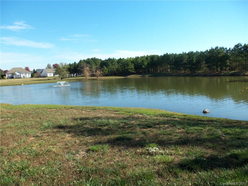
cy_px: 93
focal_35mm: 29
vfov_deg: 48.2
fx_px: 208
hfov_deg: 61.7
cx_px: 124
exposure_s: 1/500
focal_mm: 5.2
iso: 80
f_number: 3.4
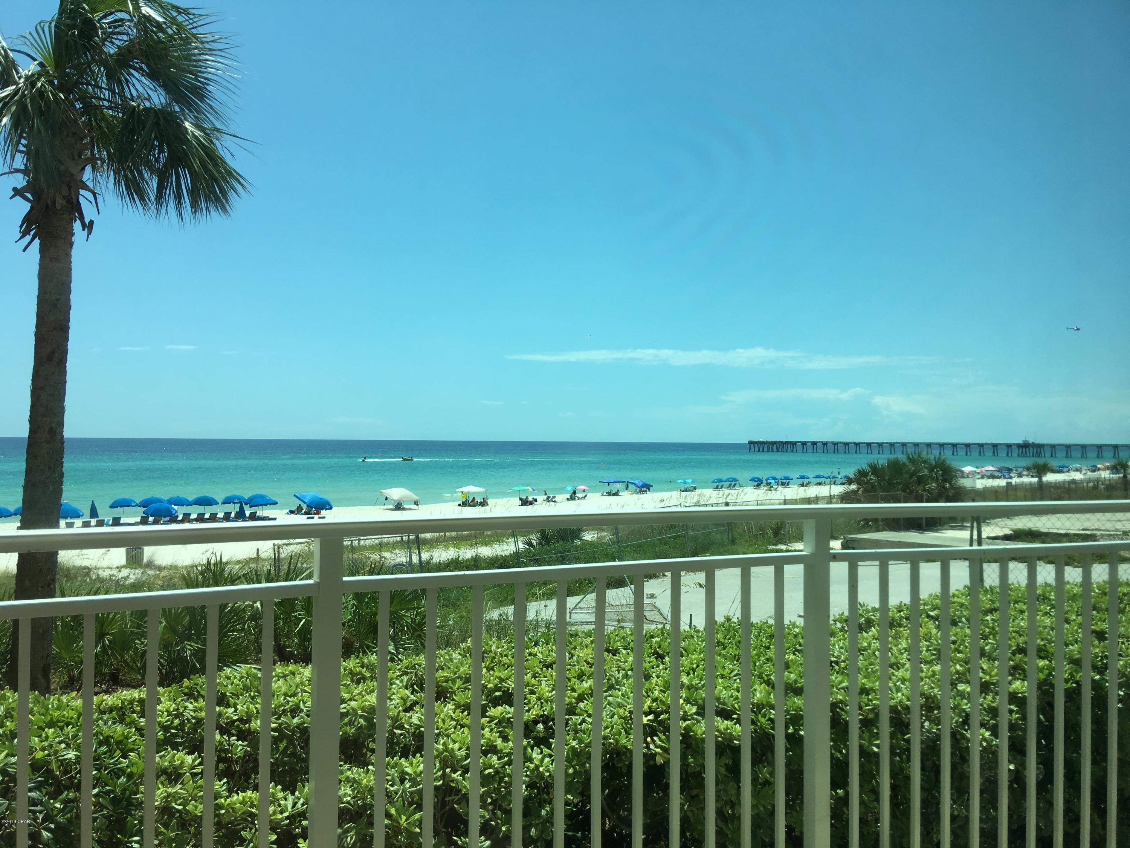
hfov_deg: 61.7
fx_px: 947
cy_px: 424
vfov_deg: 48.2
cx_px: 565
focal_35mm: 29
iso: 25
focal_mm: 4.15
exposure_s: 1/1241
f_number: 2.2
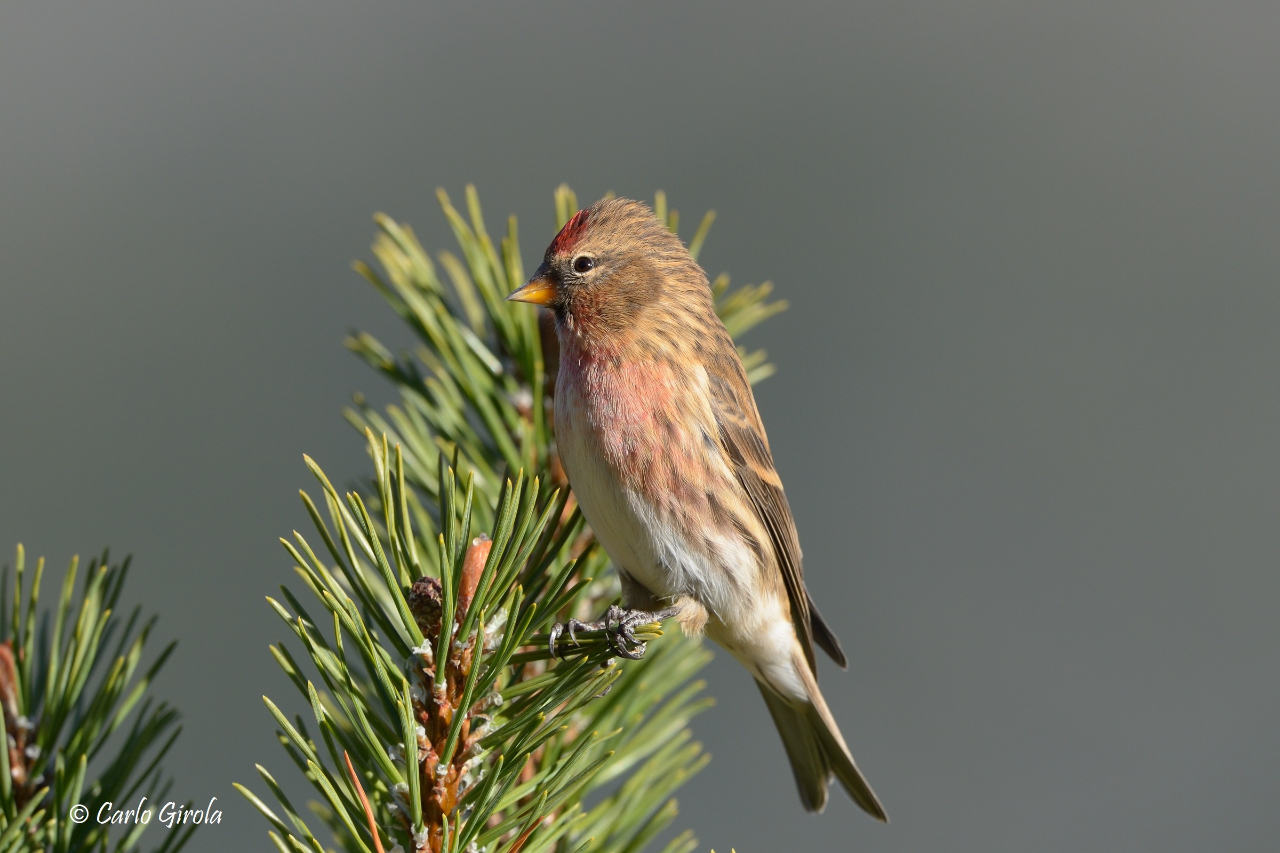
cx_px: 640
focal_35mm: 850
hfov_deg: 2.4
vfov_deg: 1.6
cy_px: 426
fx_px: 30214
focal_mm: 850
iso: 640
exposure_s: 1/800
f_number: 8
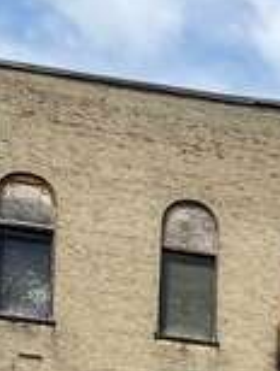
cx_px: 640
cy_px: 602
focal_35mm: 135
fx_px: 1452
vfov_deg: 13.5
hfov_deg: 9.9
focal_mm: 4.25
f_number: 1.8
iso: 32
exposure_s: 1/3401
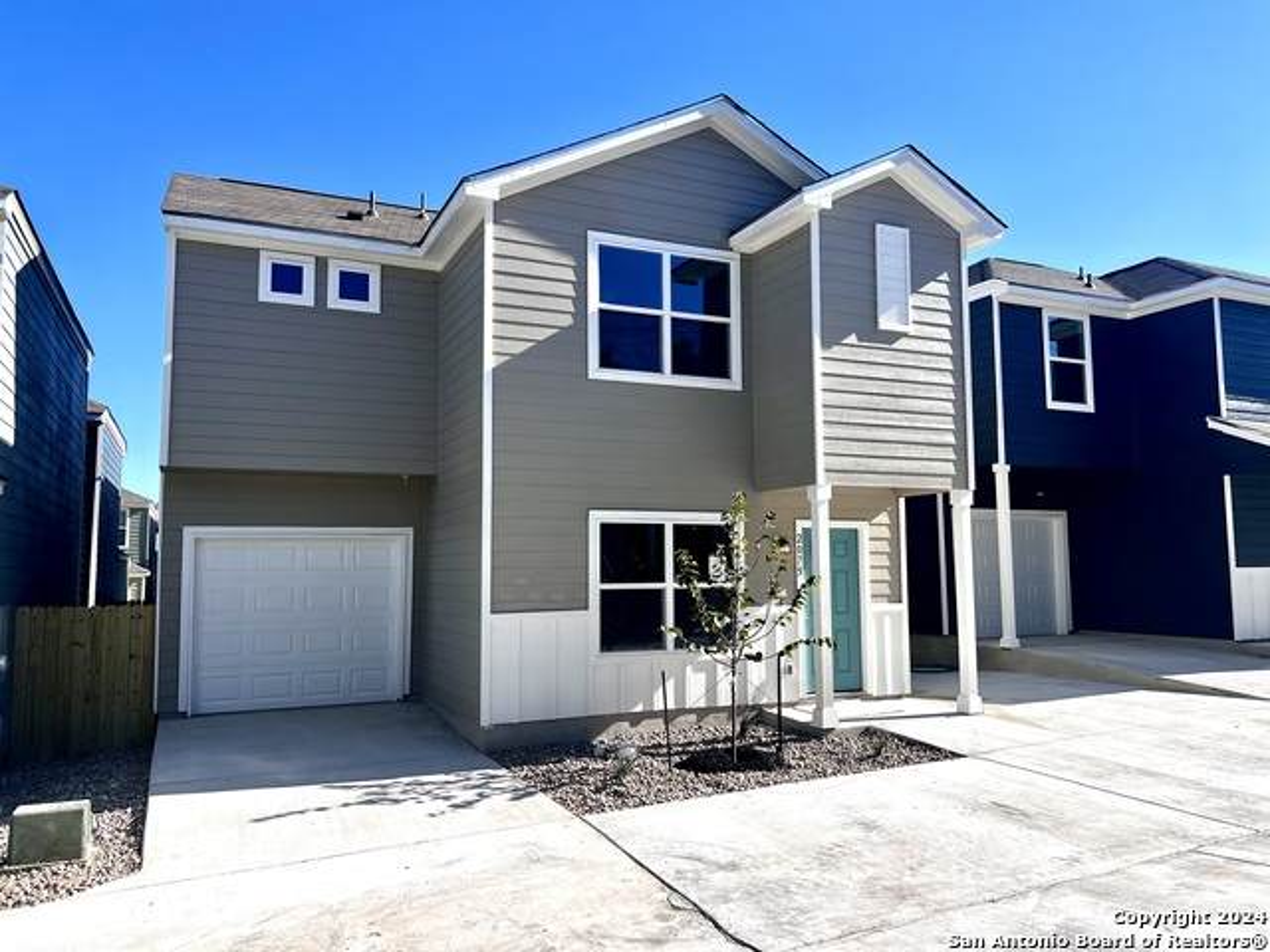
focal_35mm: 26
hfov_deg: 67.3
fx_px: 954
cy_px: 476
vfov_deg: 53.1
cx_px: 635
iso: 50
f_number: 1.5
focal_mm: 5.7
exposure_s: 1/3704
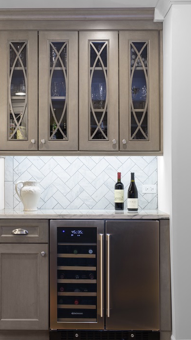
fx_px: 486
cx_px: 75
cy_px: 173
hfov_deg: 22.2
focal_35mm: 54
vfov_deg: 38.5
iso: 100
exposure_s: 3
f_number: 16
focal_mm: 50
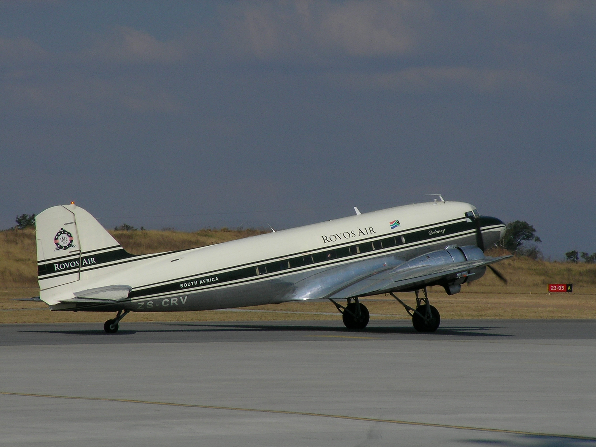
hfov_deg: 10.5
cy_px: 224
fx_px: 3237
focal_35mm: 188
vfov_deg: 7.9
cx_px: 298
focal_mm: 28.7
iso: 50
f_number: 7.4
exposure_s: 1/704
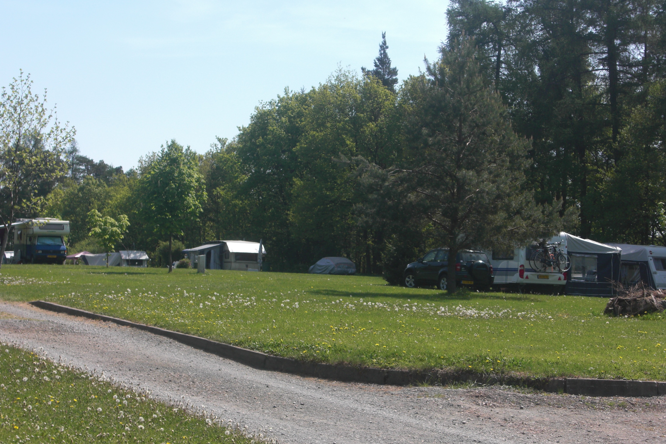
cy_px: 243
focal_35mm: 78
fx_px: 1443
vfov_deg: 17.5
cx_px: 331
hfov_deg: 26.0
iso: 50
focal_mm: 13.1
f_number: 4.2
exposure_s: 1/320
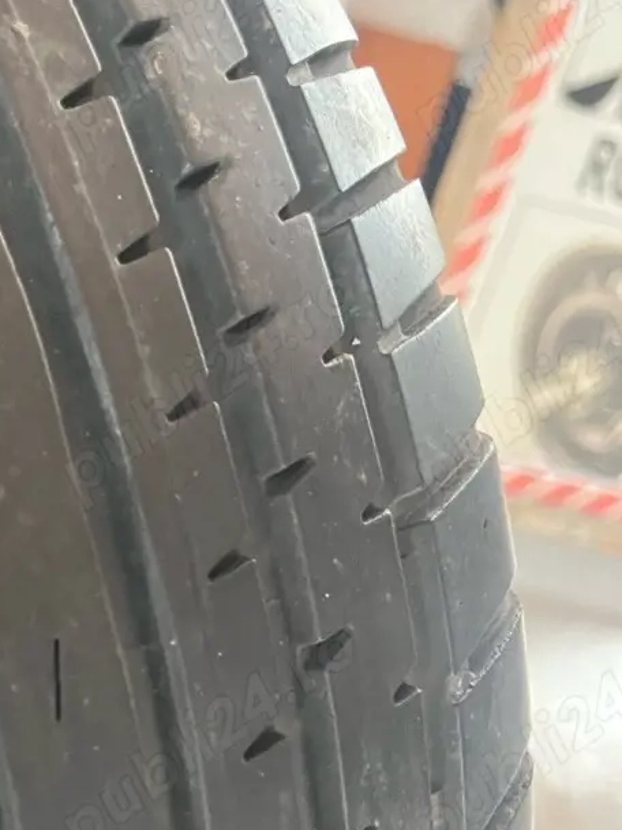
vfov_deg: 31.7
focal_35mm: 57
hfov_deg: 24.1
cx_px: -55
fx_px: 1366
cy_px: 793
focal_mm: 5.1
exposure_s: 1/49
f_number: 1.6
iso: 500
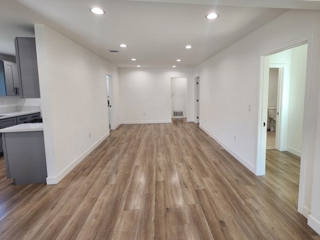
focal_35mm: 16
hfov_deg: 94.2
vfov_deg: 77.8
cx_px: 177
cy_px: 107
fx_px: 148
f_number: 2.2
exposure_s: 1/60
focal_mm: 2.2
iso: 50
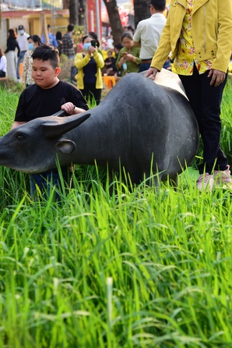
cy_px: 110
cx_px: 114
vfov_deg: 19.9
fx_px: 984
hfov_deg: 13.4
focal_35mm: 102
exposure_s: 1/160
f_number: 4
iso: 200
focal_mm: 70
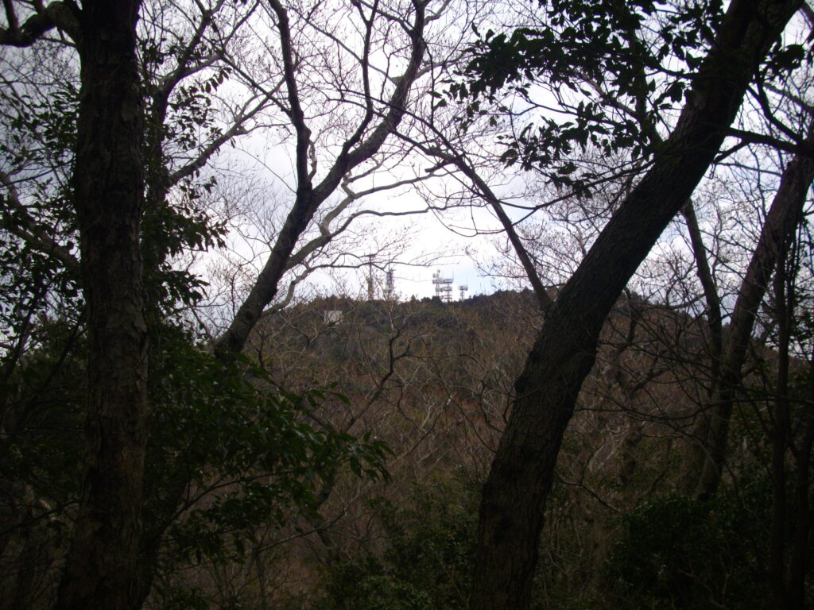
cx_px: 407
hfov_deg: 50.1
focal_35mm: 37
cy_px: 305
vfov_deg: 38.7
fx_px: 870
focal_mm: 6.2
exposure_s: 1/250
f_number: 5.6
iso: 100
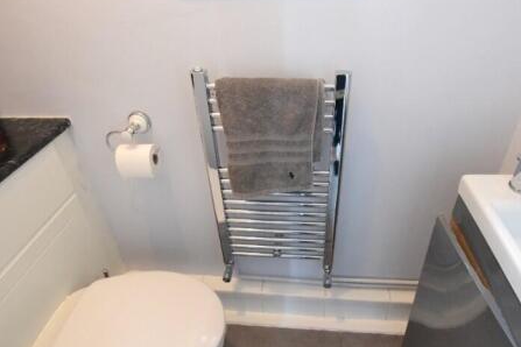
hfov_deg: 78.3
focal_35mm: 22
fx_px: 318
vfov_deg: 57.2
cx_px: 287
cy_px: 165
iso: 3200
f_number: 3.5
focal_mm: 10
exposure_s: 1/30
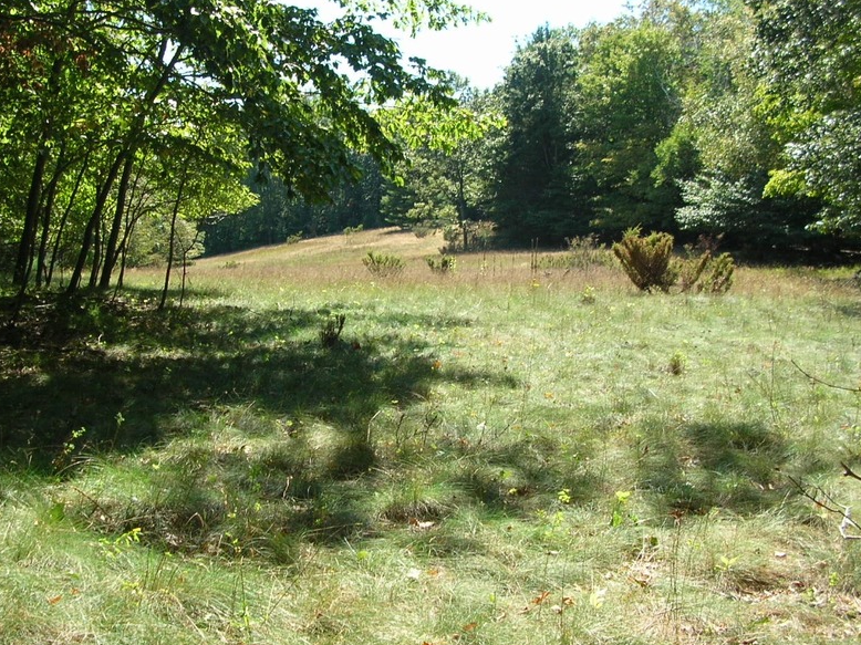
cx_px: 353
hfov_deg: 41.9
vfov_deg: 32.2
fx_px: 1119
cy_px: 313
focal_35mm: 45
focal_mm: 5.8
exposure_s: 1/290
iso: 50
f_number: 2.8
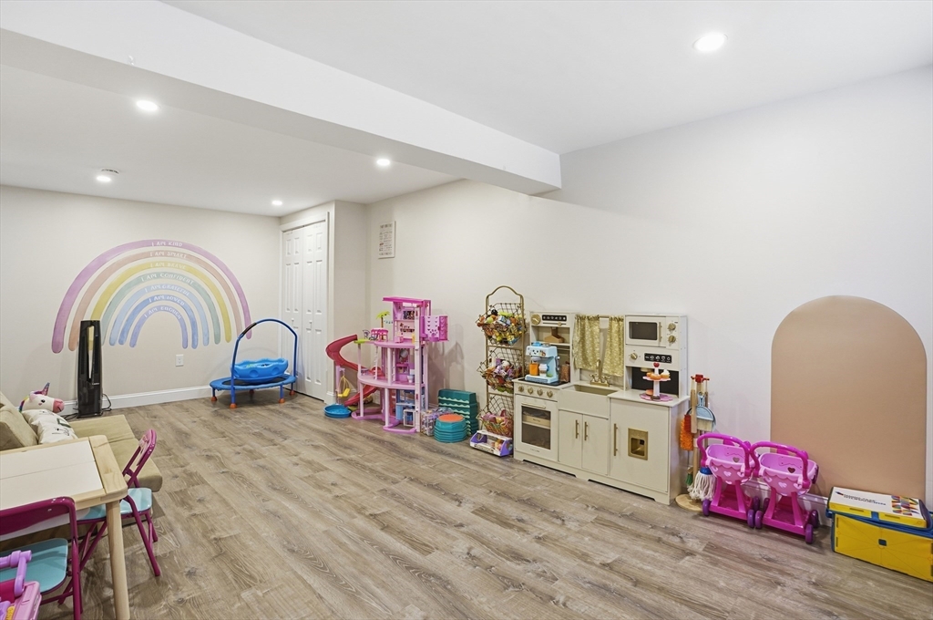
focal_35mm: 16
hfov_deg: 96.8
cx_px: 466
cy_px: 310
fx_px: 414
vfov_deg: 73.6
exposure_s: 1/160
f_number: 6.3
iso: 800
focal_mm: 16
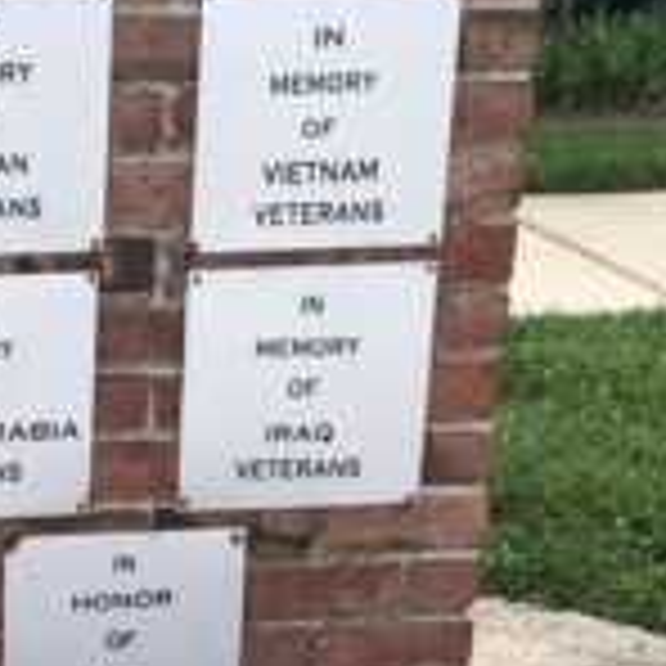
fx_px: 2177
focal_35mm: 100
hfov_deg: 16.5
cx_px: -194
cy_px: 626
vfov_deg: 17.1
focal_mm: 3.99
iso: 20
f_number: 1.8
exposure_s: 1/736
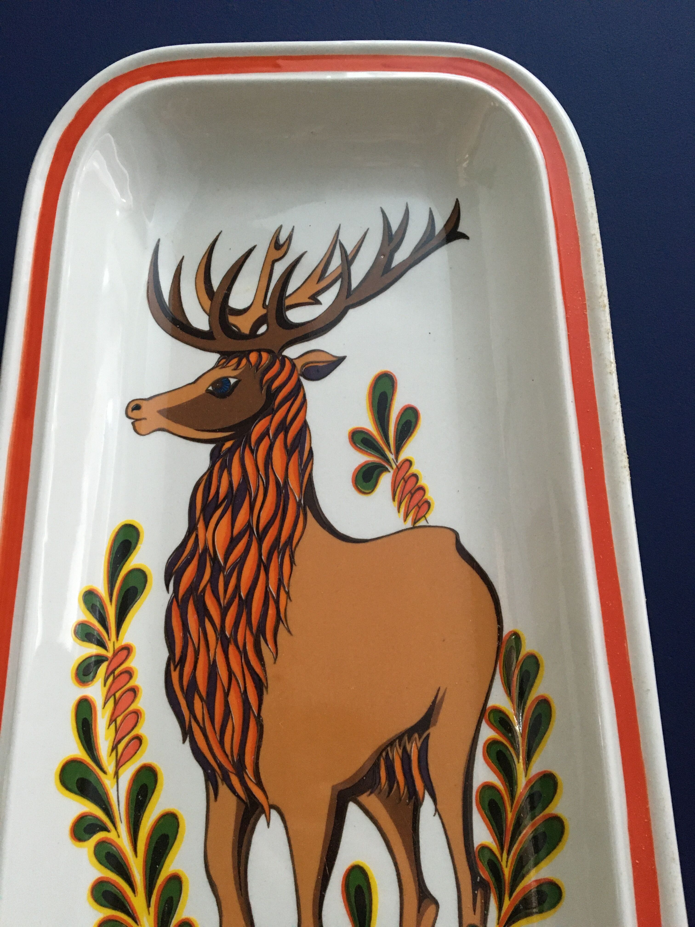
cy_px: 464
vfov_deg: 61.7
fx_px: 776
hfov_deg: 48.2
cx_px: 348
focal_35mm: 29
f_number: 2.2
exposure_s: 1/33
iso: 250
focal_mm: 4.15
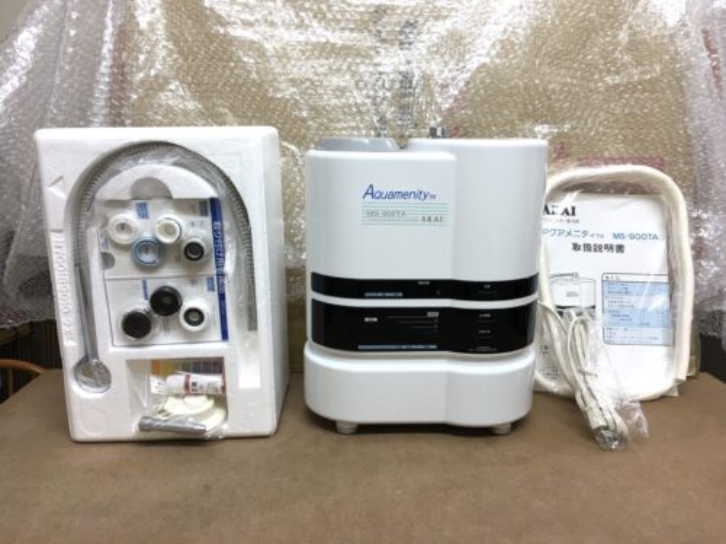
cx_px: 363
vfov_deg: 48.2
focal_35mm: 29
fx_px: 608
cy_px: 272
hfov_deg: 61.7
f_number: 2.2
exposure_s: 1/17
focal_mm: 4.15
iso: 32
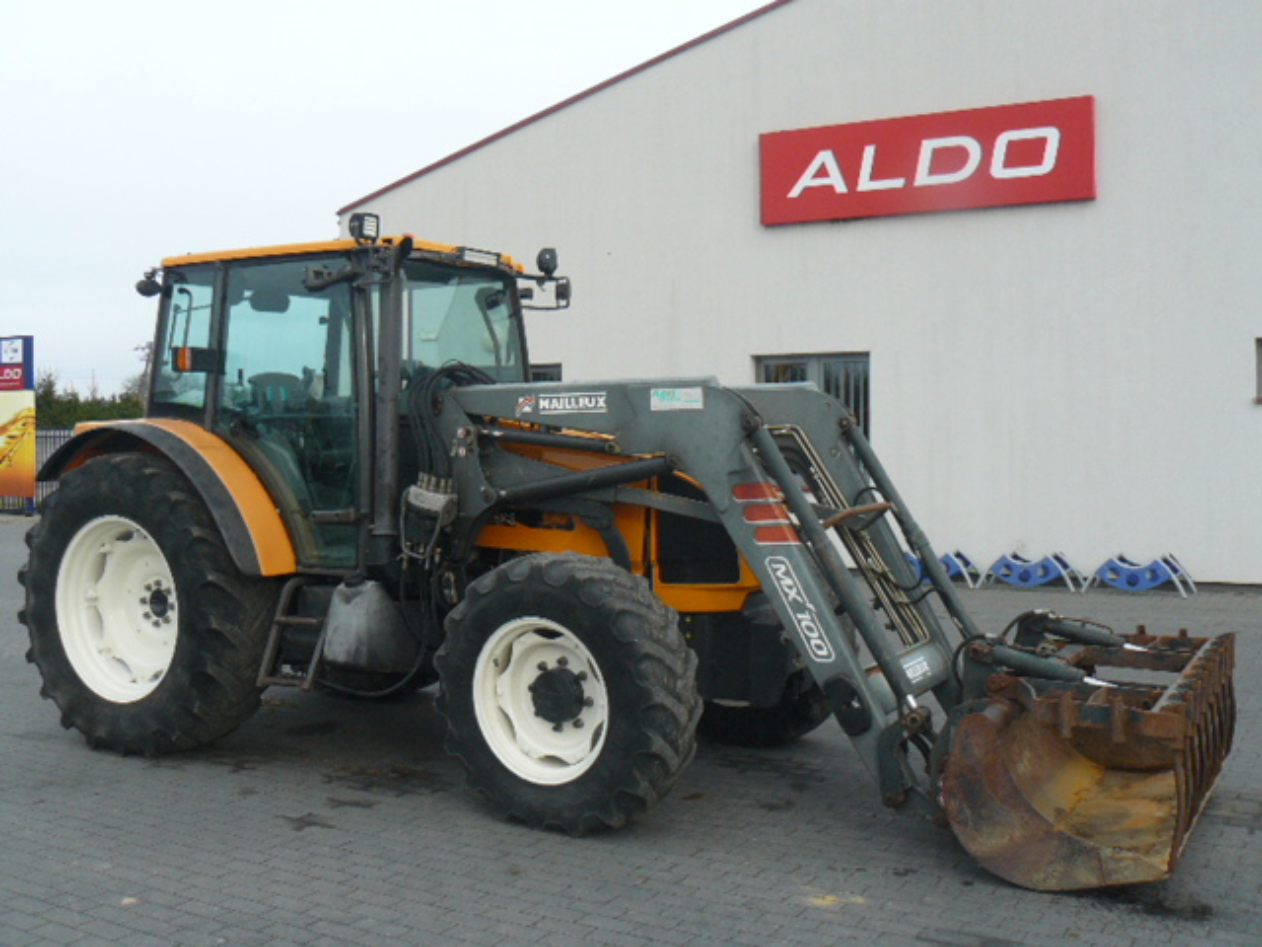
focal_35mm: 36
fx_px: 1312
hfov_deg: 51.4
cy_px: 474
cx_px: 631
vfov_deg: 39.7
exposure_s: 1/160
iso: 100
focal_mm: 6
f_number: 4
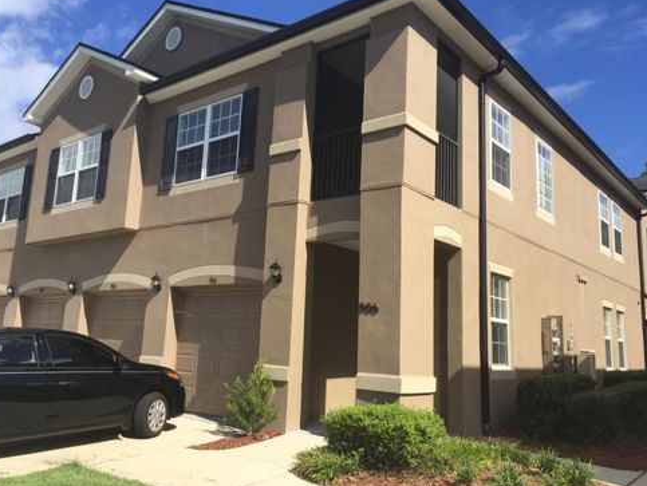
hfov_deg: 59.9
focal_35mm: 30
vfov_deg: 46.8
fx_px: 561
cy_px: 238
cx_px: 319
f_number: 2.2
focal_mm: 4.15
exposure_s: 1/1980
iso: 32
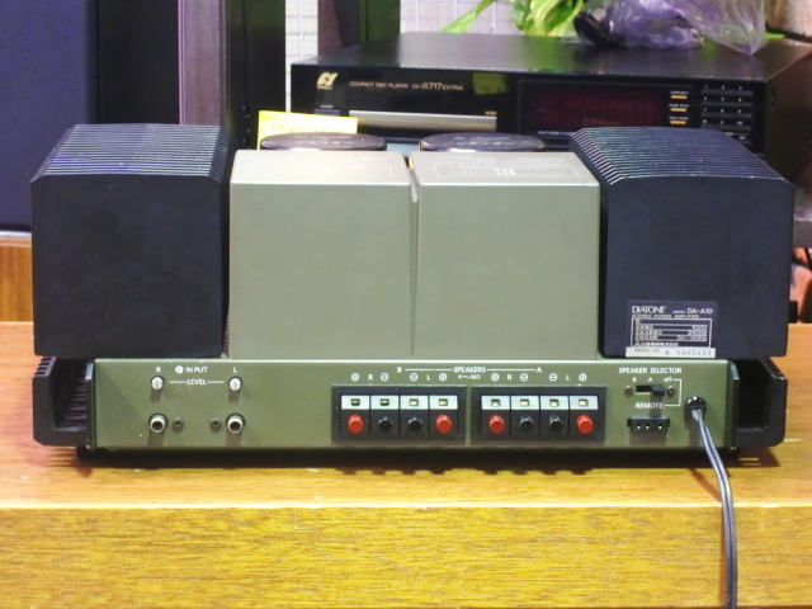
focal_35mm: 112
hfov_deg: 17.6
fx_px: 2627
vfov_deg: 13.2
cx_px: 406
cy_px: 304
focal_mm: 19.6
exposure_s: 1/4
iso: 400
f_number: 5.8
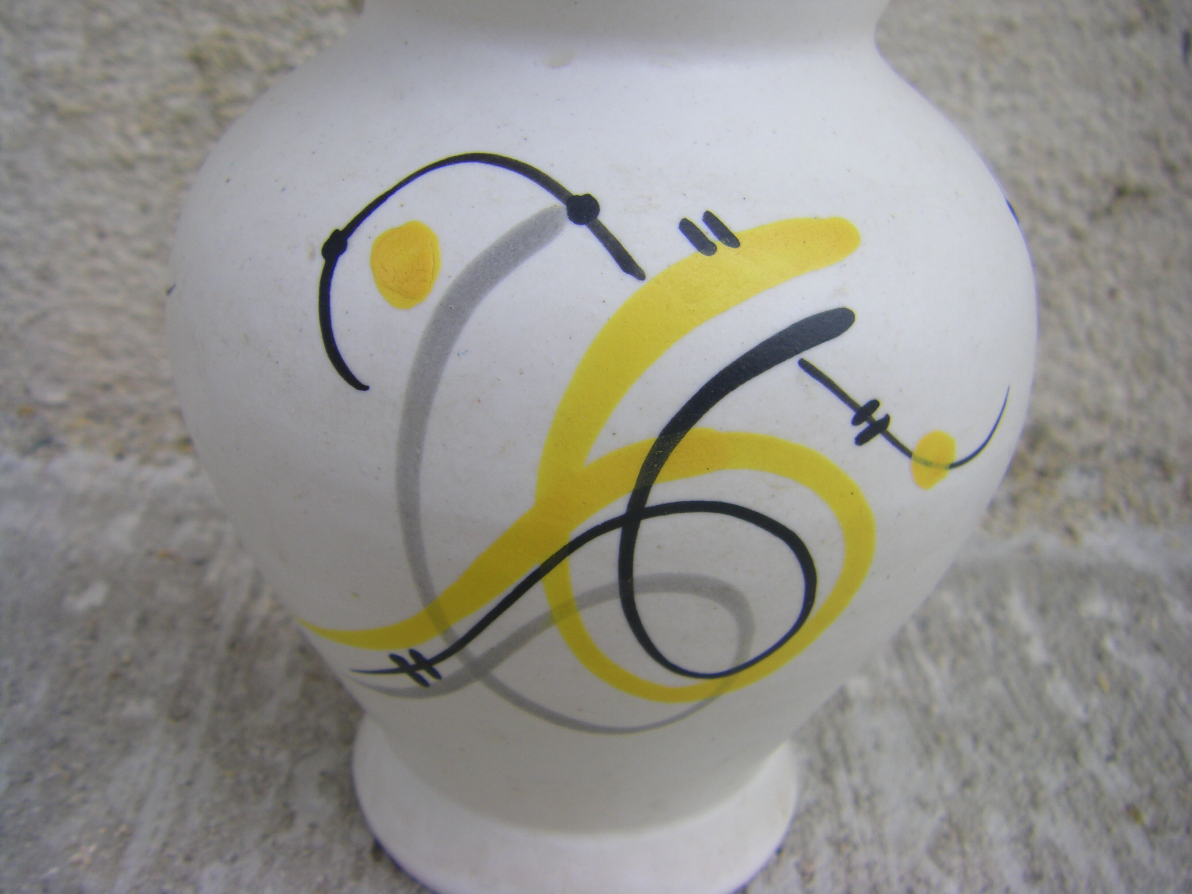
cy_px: 447
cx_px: 596
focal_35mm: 38
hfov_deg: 49.0
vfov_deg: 37.7
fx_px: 1309
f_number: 7
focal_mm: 6.3
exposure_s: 1/125
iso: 64
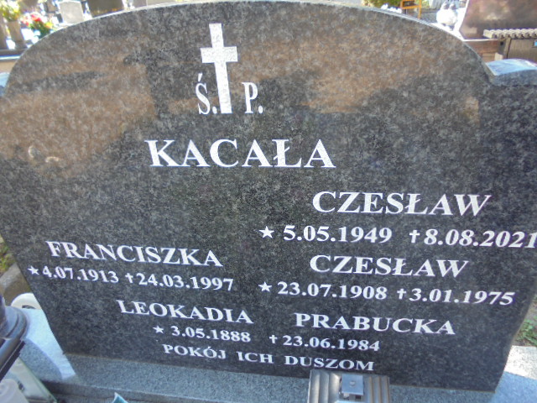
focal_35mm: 26
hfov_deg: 67.3
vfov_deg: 53.1
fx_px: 403
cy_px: 202
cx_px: 268
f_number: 3.5
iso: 100
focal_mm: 4.6
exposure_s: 1/60
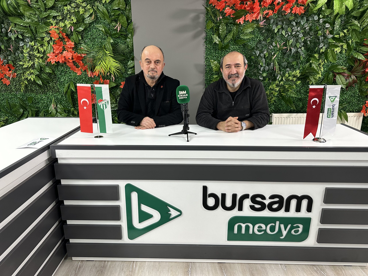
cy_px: 138
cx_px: 184
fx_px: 255
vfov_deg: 56.8
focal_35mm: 24
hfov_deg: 71.6
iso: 200
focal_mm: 6.86
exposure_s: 1/100
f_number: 1.78
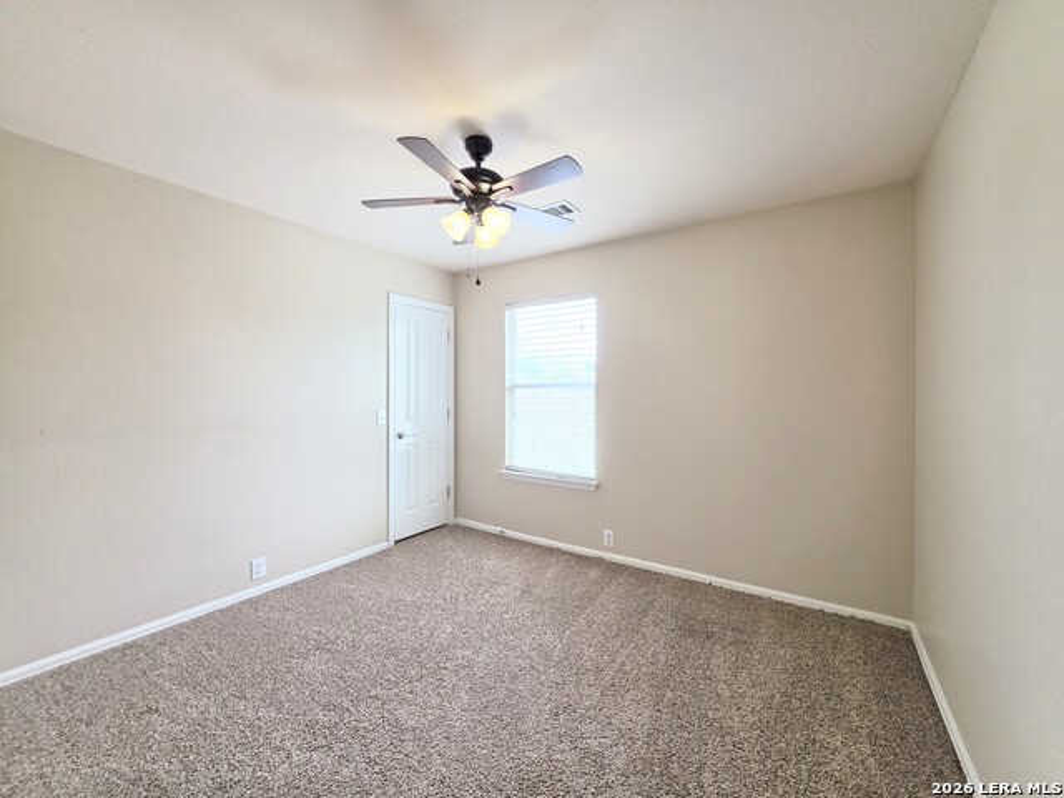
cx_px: 532
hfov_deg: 106.2
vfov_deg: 89.9
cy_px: 399
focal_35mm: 13
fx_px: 400
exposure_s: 1/120
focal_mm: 2.2
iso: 100
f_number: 1.9
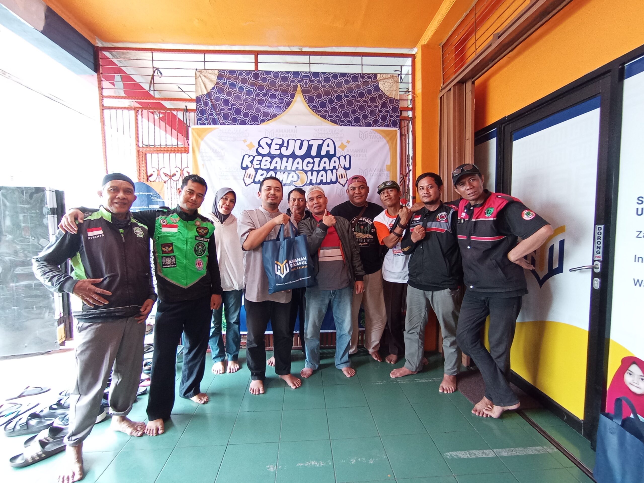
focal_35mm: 16
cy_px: 242
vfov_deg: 78.1
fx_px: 298
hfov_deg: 94.5
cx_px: 322
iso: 212
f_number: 2.2
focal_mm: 1.65
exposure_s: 1/33.3
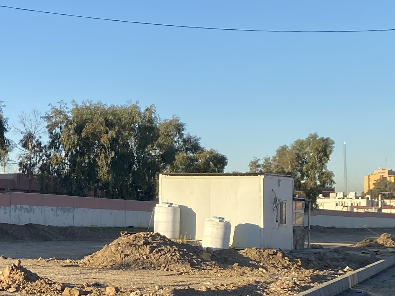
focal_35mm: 82
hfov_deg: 20.2
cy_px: 168
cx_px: -212
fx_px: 936
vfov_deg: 18.0
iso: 32
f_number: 1.8
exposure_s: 1/1136
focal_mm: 4.25
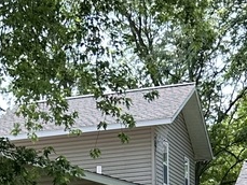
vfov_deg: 9.0
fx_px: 1078
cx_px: -37
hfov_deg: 12.8
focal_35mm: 151
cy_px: 430
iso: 80
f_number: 1.78
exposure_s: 1/672
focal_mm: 6.86
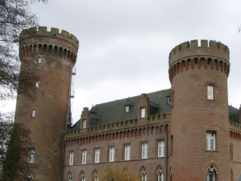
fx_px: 376
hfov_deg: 35.3
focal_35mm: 54
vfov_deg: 26.8
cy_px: 128
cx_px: 155
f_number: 4
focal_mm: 7.13
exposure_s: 1/90.8
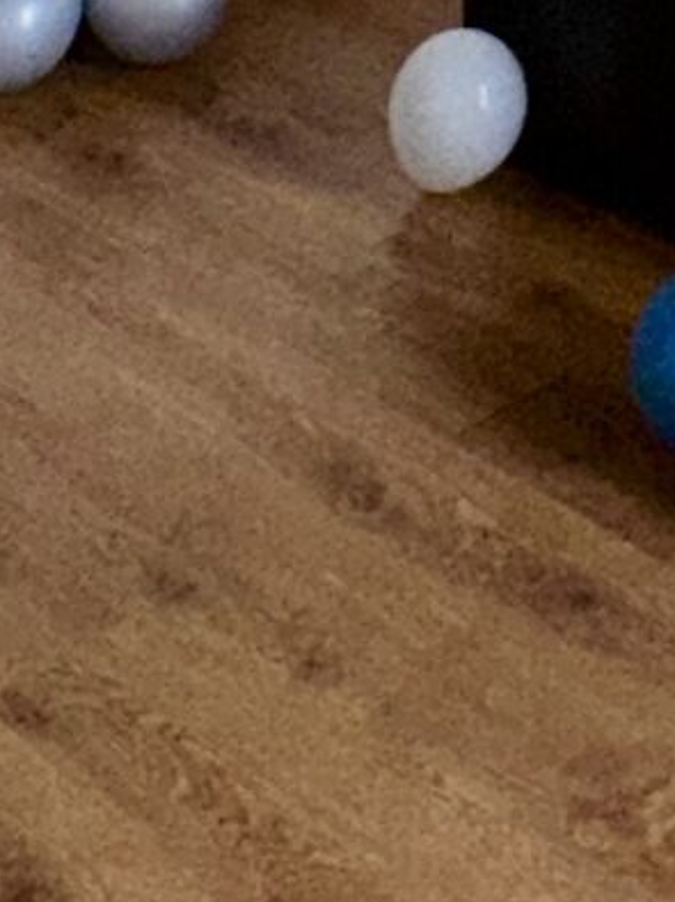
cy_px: -1026
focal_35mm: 91
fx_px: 2369
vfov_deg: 15.7
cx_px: 860
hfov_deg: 15.5
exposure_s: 1/121
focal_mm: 2.22
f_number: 2.2
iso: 80
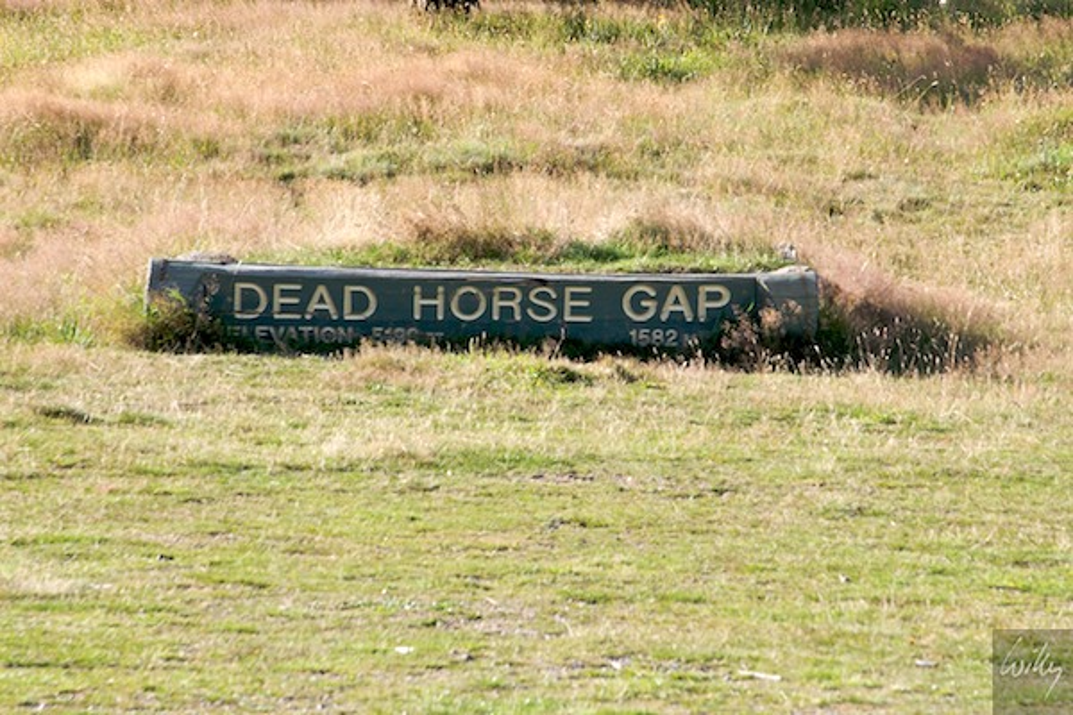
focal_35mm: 128
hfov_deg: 16.1
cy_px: 358
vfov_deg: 10.8
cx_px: 536
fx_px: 3800
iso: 250
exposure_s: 1/250
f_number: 8
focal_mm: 85
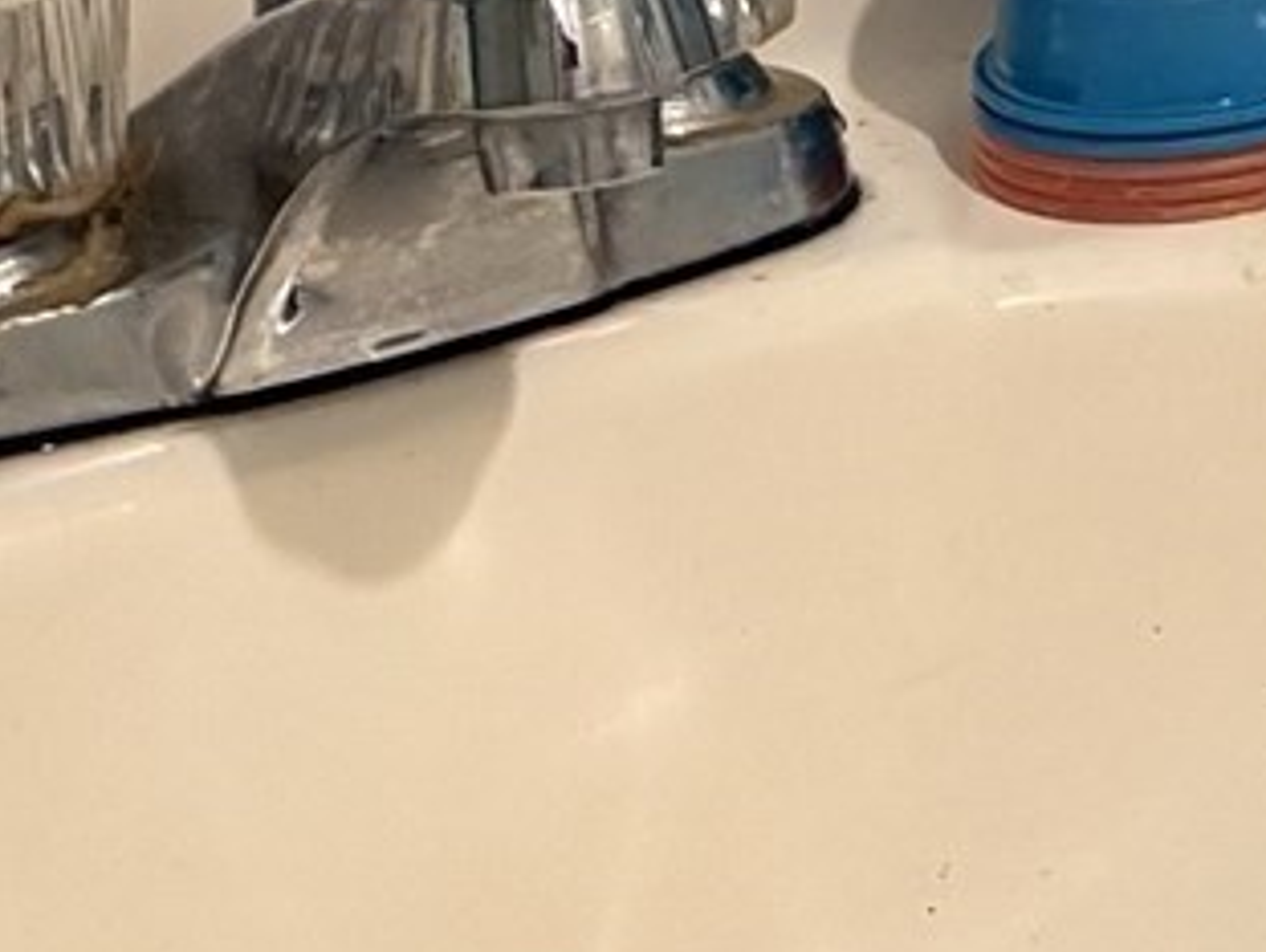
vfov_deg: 8.4
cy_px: -688
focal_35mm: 171
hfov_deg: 10.1
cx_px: 2988
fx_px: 6261
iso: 400
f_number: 1.6
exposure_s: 1/40
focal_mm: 5.96
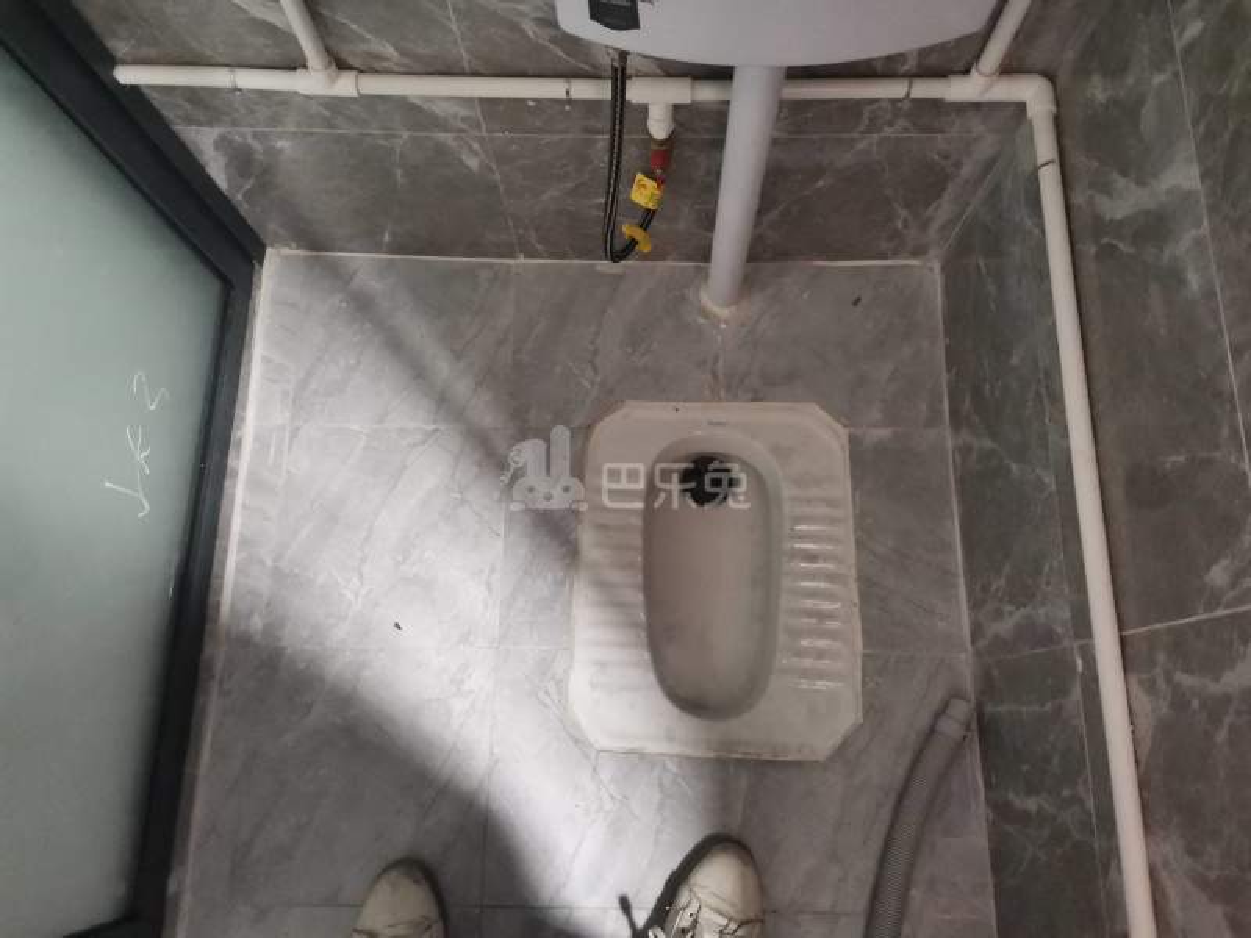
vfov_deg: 53.1
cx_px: 626
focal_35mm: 26
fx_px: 940
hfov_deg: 67.3
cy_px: 469
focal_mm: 4.75
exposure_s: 1/25
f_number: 1.8
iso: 800
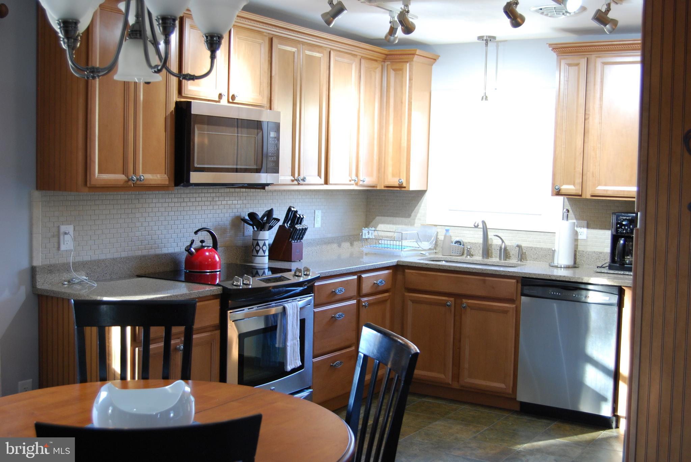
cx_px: 346
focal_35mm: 45
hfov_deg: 43.6
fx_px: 865
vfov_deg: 29.9
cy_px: 231
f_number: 4.2
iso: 400
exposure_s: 1/8
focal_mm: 30
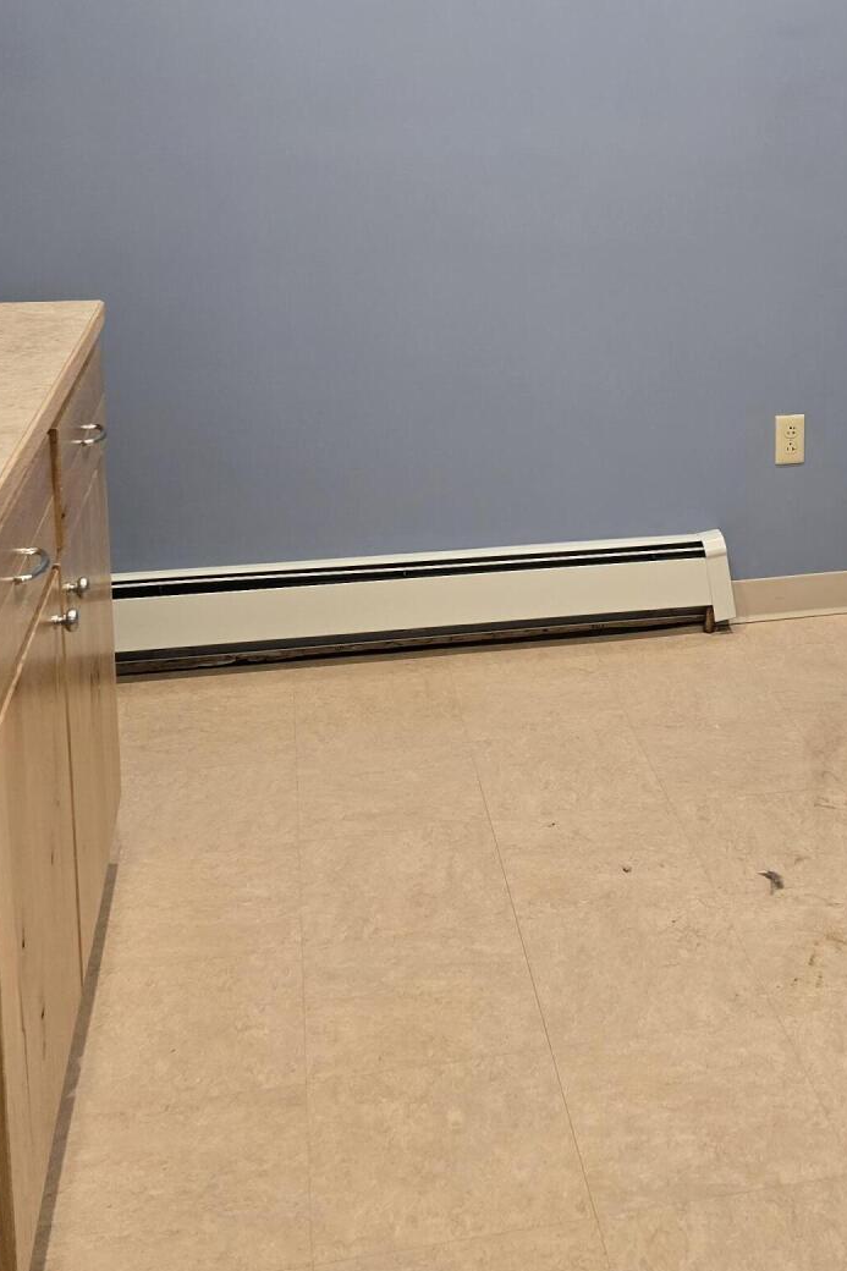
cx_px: 704
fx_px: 1624
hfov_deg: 28.5
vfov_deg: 41.5
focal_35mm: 46
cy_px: 321
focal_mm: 6.3
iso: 320
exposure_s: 1/120
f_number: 1.7
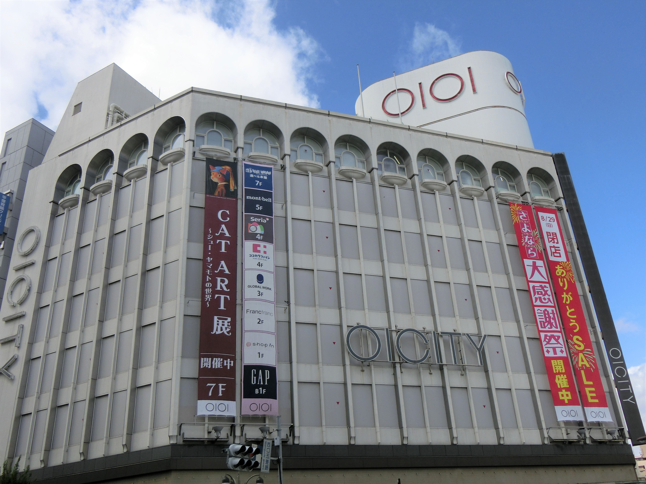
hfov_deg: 54.0
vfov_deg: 41.8
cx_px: 323
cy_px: 242
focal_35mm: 34
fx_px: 635
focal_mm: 6
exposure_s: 1/250
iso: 80
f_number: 7.8
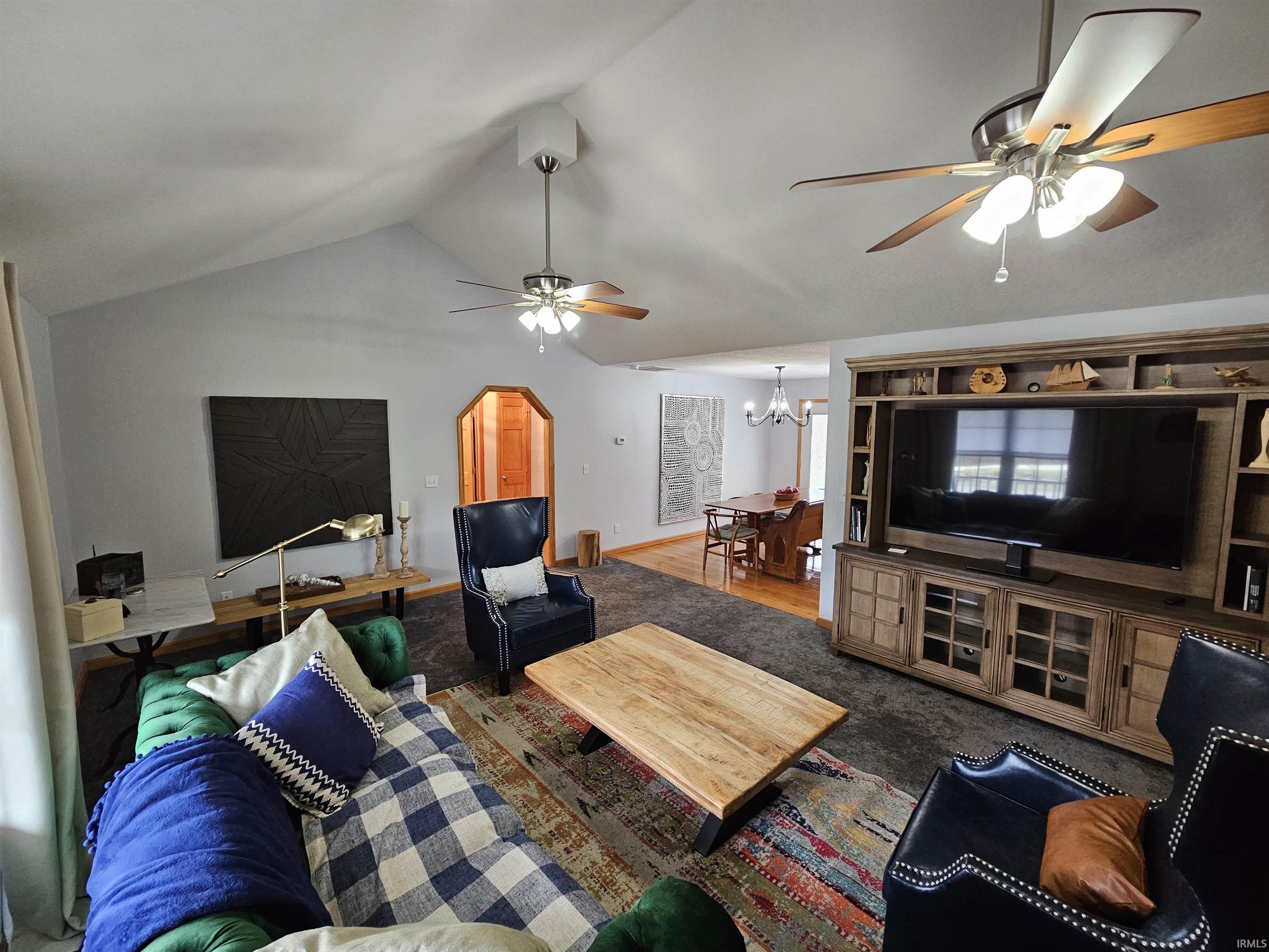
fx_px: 477
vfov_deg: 89.9
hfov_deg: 106.2
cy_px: 476
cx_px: 634
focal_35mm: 13
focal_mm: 2.2
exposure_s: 1/60
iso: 400
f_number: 2.2
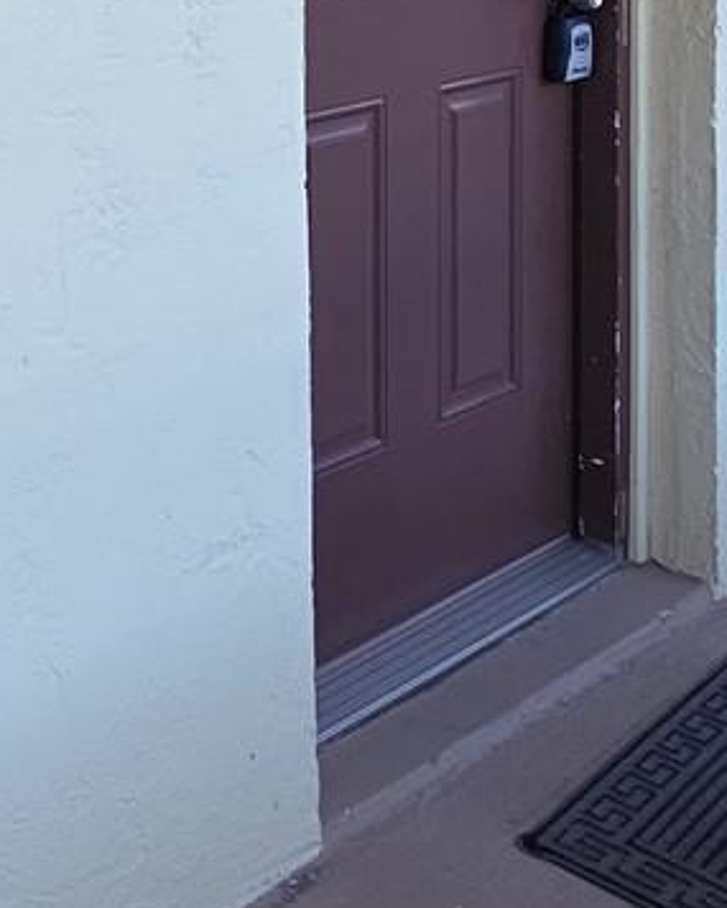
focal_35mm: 57
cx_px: -273
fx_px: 1532
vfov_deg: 29.9
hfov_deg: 23.0
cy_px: -77
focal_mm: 2.2
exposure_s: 1/60
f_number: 1.9
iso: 32
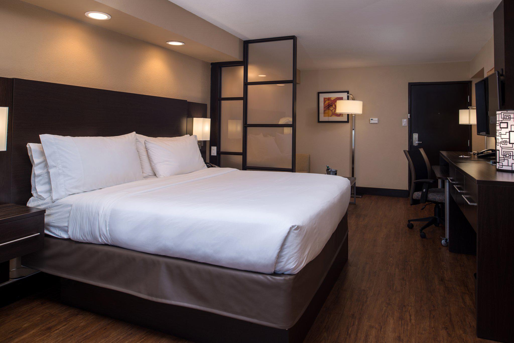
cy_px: 172
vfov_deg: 53.2
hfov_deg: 73.7
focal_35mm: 24
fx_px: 343
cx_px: 257
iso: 100
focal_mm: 24
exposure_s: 1/25
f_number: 5.6
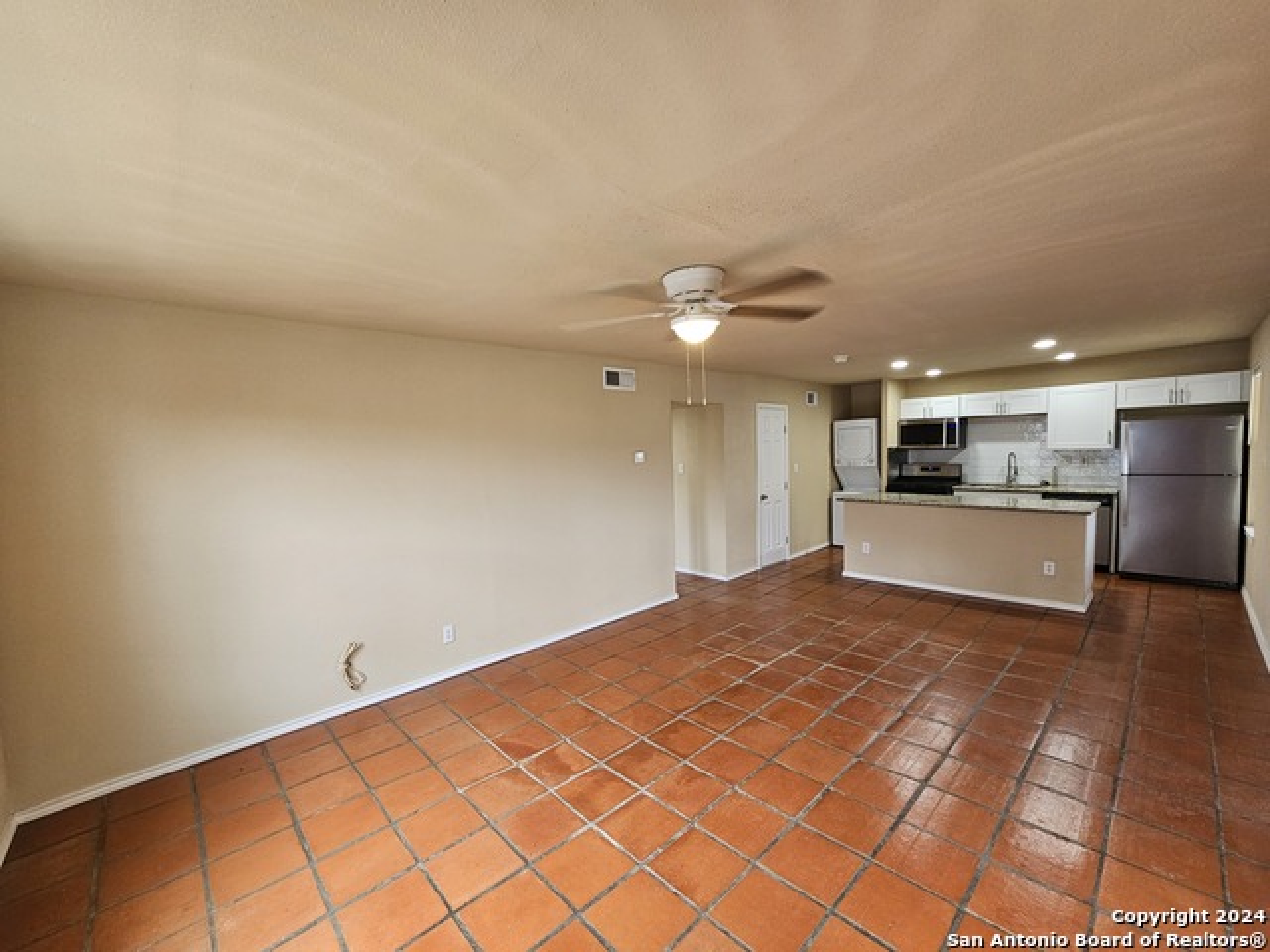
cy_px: 476
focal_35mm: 13
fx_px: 477
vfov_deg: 89.9
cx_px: 635
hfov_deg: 106.2
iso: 160
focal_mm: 2.2
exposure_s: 1/60
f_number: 2.2
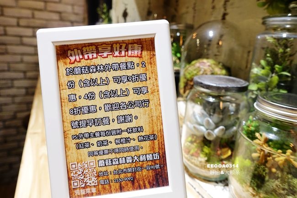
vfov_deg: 53.1
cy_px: 99
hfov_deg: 73.8
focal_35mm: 24
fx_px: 198
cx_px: 148
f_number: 2.8
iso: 800
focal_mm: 8.8
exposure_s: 1/80
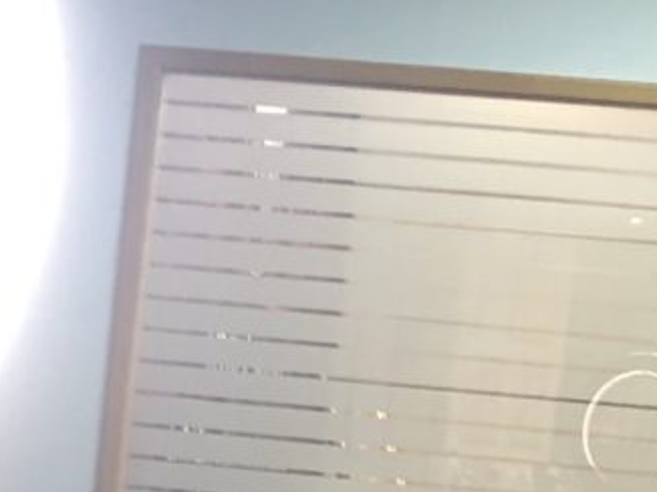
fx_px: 3338
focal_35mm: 176
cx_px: -58
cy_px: 1210
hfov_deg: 11.1
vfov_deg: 7.8
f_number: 1.8
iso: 40
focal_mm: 3.99
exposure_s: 1/20
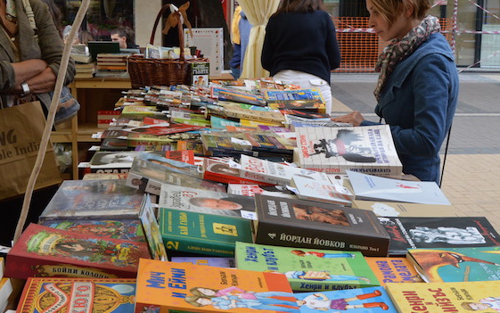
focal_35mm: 49
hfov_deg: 41.0
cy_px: 133
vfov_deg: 26.3
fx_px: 668
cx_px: 258
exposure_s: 1/100
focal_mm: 18
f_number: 11
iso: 400
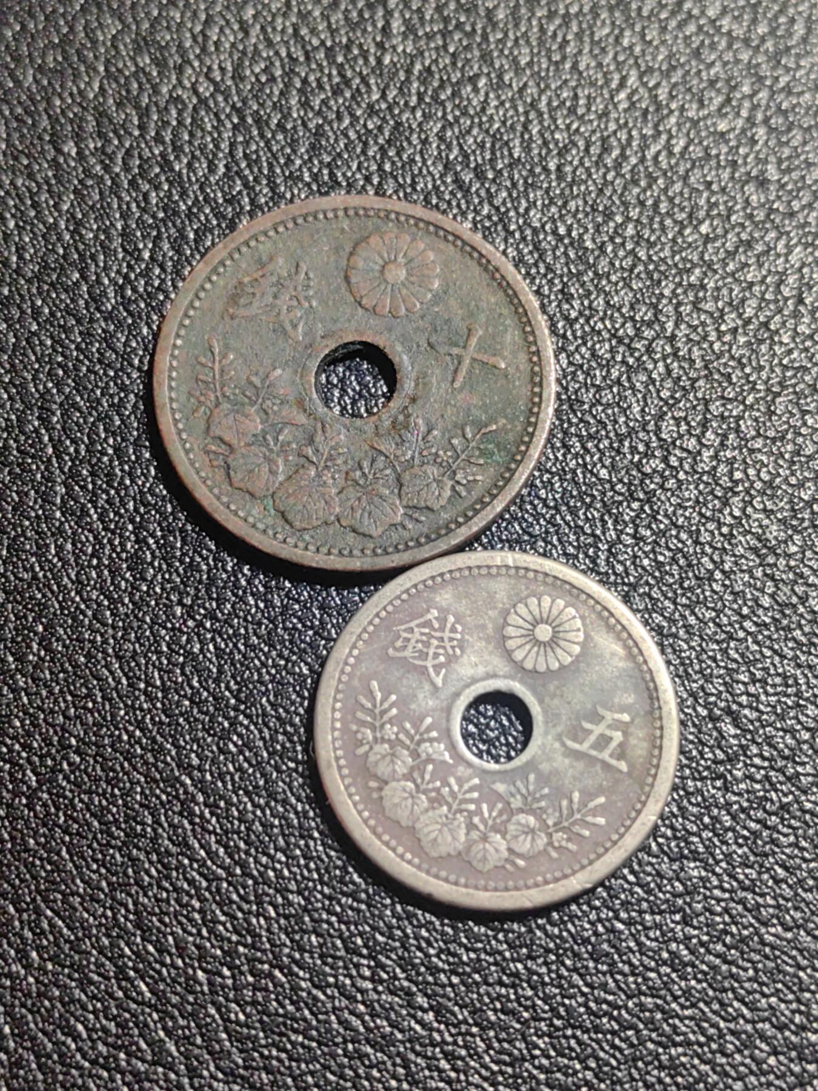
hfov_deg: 26.1
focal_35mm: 56
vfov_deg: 34.3
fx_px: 1764
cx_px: 409
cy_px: 546
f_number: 2
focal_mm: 5.75
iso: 125
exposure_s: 1/72
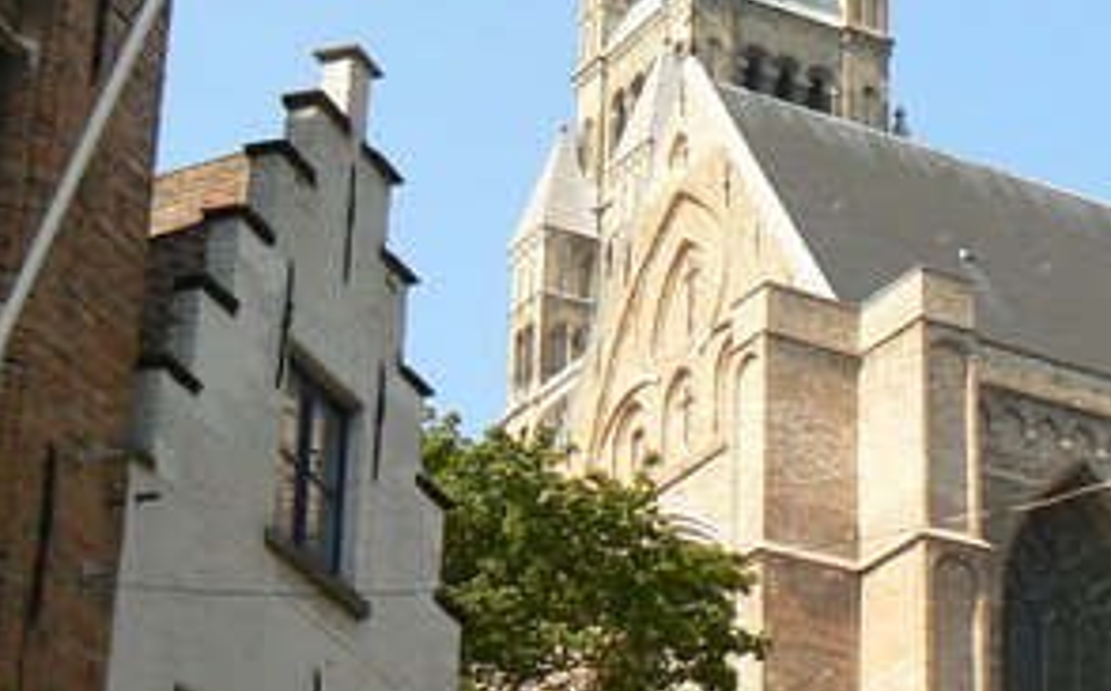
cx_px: 809
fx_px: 3145
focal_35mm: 104
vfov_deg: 12.5
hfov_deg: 19.9
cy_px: 344
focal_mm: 6
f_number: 3.6
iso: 100
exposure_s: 1/1000
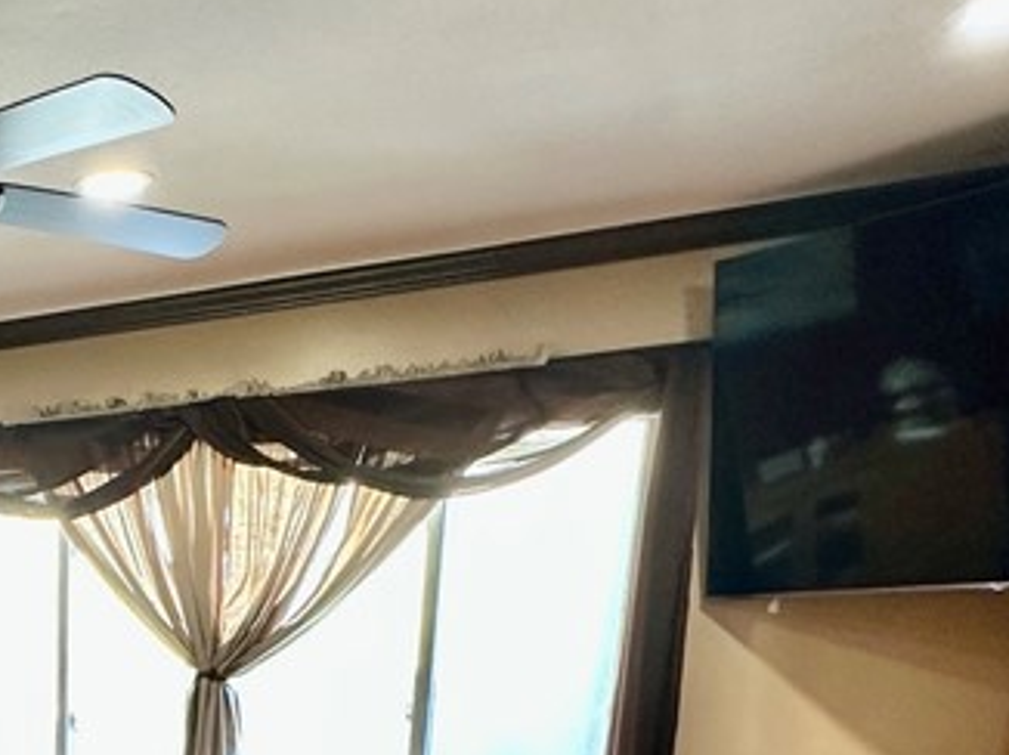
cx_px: -124
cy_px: 1112
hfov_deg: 36.0
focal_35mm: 44
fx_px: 1282
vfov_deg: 25.4
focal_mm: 2.22
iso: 160
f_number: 2.2
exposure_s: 1/60
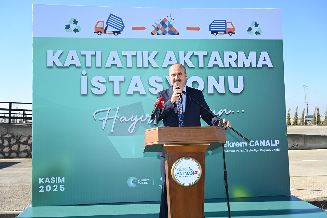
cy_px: 109
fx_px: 327
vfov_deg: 36.9
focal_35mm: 36
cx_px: 164
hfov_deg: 53.1
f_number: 7.1
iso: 100
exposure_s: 1/200
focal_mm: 36
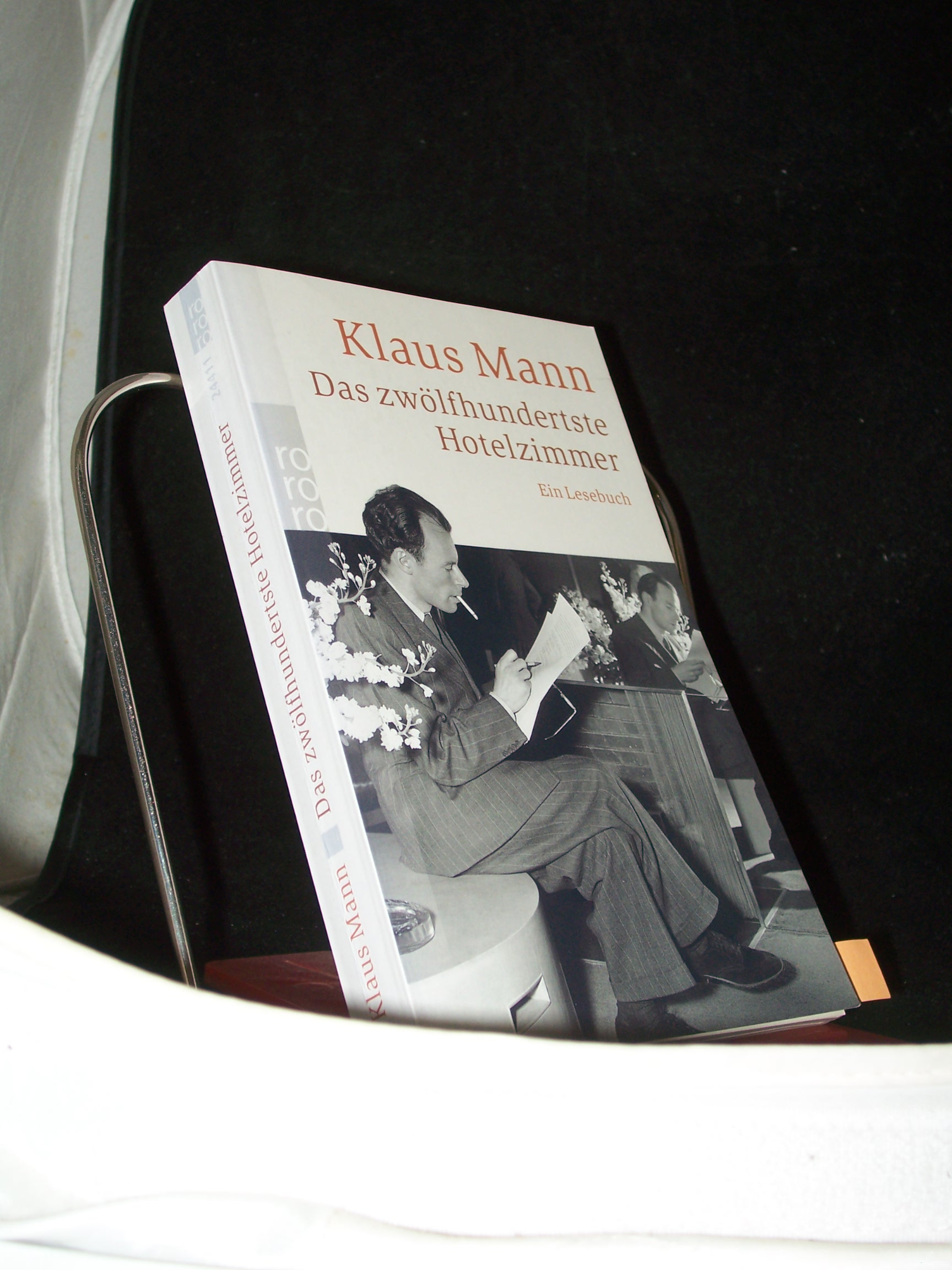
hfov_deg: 27.5
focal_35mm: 53
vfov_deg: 36.2
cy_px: 635
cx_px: 476
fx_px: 1943
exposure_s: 1/80
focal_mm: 8.7
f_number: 3.2
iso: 80
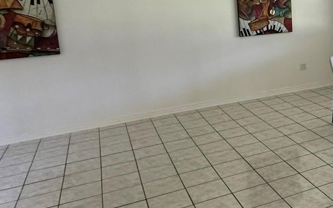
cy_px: 51
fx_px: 390
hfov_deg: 41.7
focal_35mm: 43
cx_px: 313
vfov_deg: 29.4
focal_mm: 2.22
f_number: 2.2
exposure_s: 1/120
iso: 250
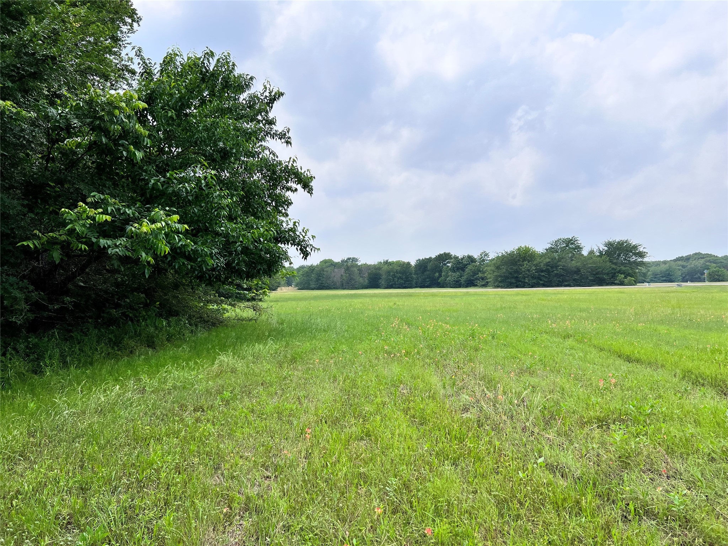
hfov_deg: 67.3
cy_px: 273
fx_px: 547
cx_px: 364
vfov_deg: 53.1
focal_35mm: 26
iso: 50
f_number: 1.5
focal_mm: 5.7
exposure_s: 1/4831
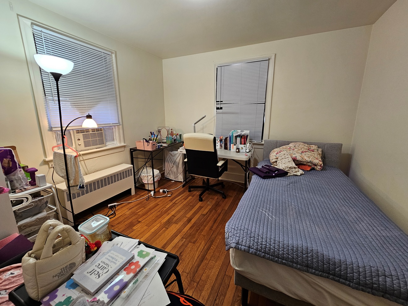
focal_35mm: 13
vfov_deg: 89.9
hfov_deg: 106.2
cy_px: 153
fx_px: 153
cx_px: 204
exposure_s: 1/60
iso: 125
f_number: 2.2
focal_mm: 2.2
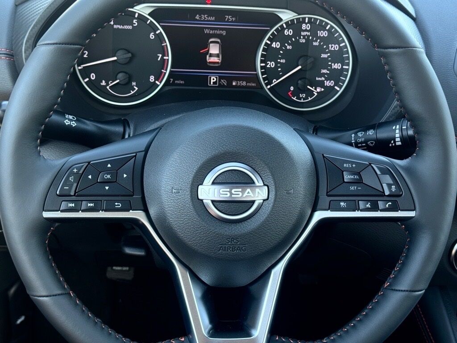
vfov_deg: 30.3
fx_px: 634
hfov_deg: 39.7
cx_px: 228
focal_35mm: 48
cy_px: 172
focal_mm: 6.76
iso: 100
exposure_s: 1/117
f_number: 1.78
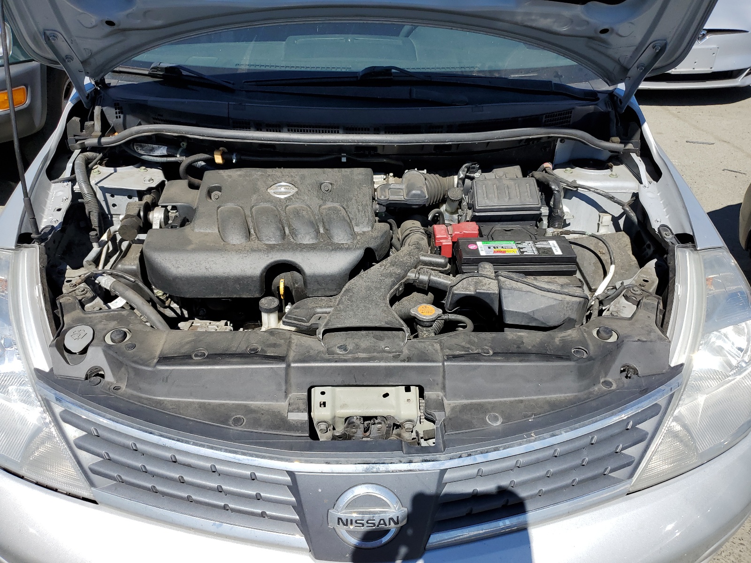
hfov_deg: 67.3
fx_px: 564
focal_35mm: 26
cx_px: 376
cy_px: 282
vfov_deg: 53.1
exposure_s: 1/3333
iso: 50
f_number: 1.5
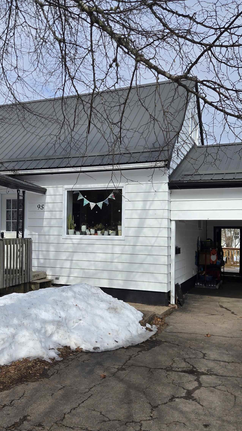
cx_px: 94
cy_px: 219
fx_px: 388
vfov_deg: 58.0
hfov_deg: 34.5
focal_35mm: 34
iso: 25
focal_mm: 5.4
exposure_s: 1/2450
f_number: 1.8
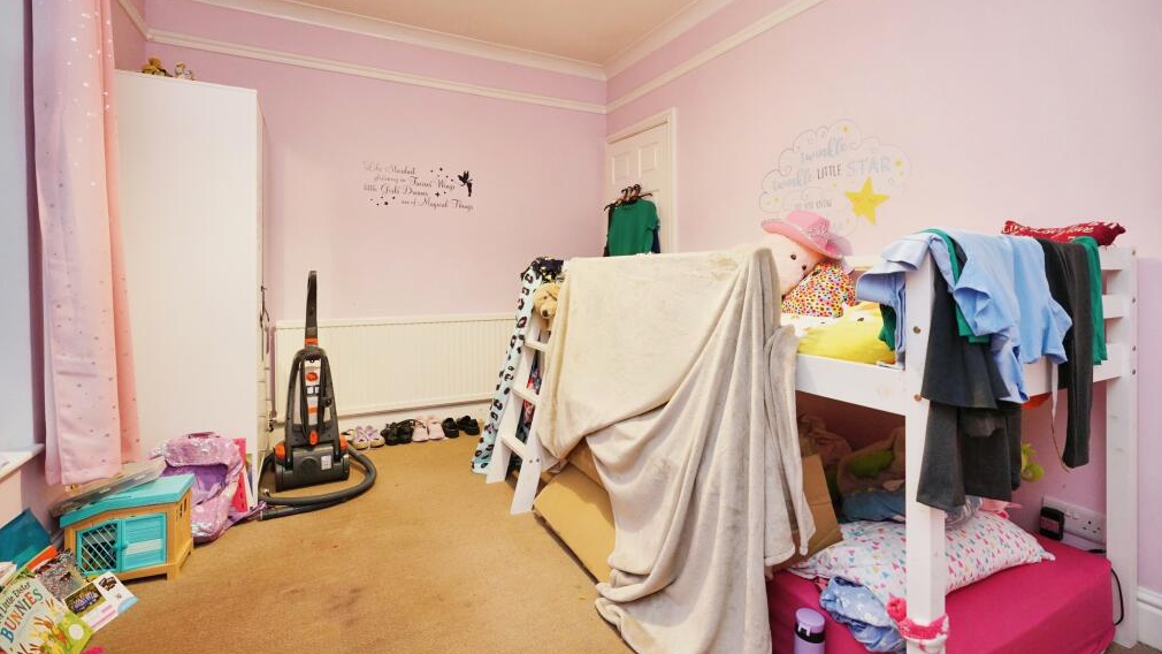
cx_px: 579
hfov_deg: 95.9
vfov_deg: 63.7
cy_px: 287
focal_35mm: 17
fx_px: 524
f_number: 5
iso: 2000
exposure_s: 1/25
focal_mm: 16
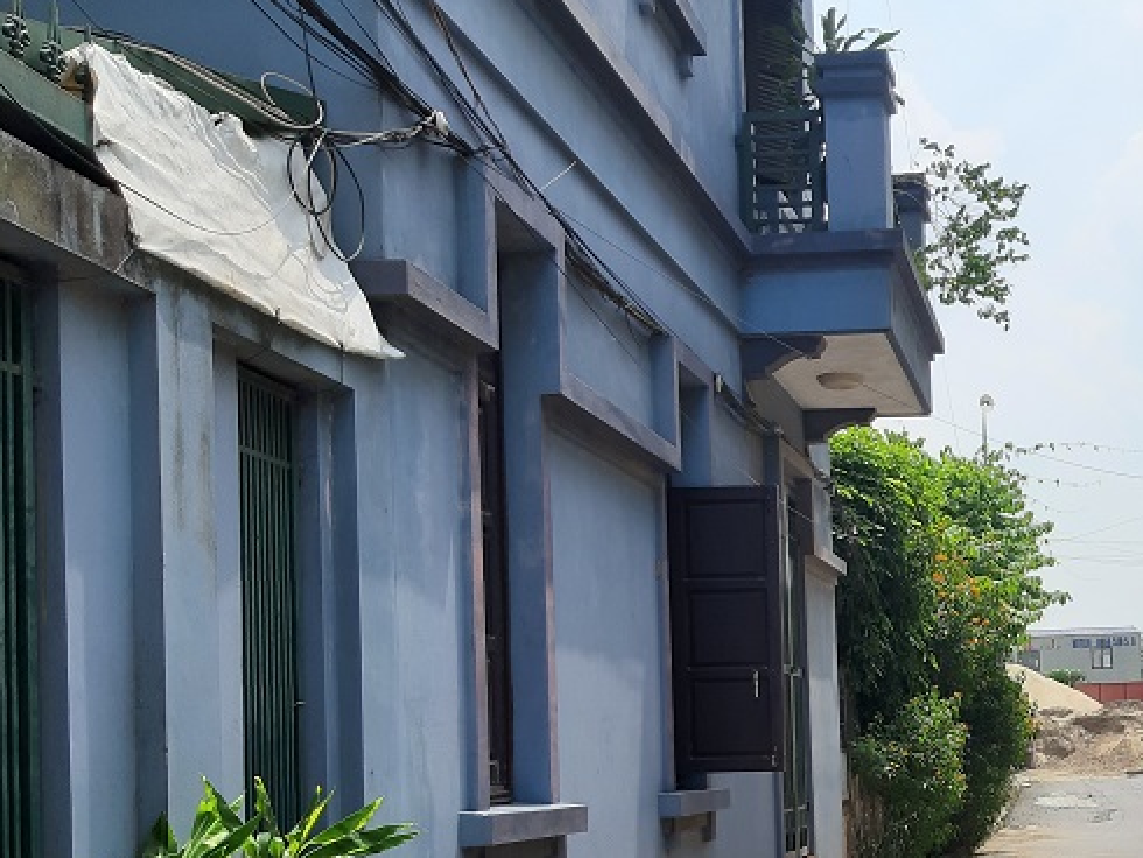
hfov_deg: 33.2
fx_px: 1817
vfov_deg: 26.0
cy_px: 715
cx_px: 1016
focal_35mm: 55
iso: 40
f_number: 1.7
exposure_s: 1/1046
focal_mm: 3.93
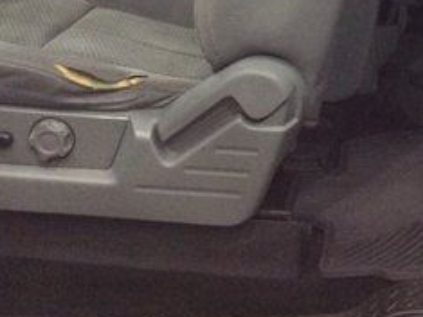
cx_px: 414
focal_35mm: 87
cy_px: -77
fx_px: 1063
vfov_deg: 16.2
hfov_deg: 21.8
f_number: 2.4
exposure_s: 1/24
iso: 200
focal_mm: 3.3
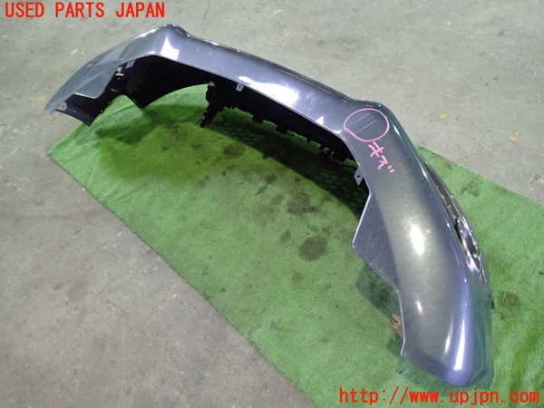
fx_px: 471
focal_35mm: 30
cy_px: 204
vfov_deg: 46.8
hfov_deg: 60.0
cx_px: 272
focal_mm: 5.4
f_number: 2.3
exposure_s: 1/20
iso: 800
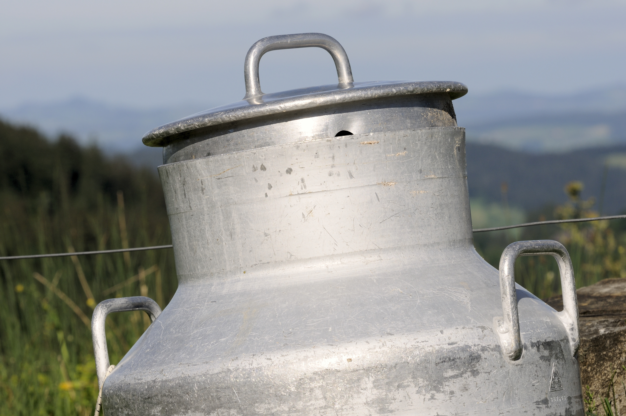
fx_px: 3908
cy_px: 208
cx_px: 313
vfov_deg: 6.1
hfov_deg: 9.2
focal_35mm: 225
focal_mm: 150
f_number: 16
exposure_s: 1/250
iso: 200
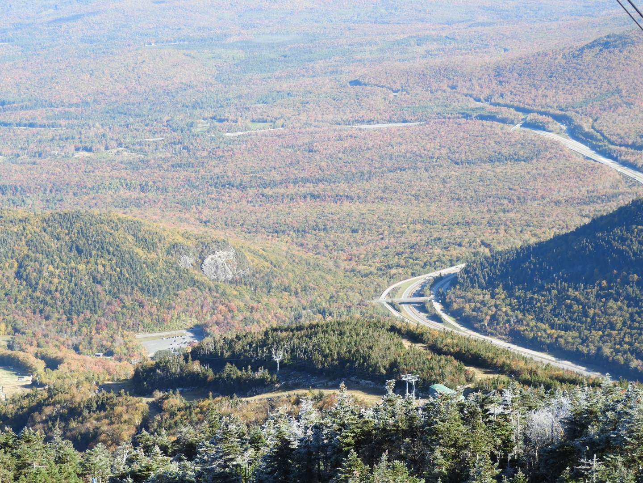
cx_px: 322
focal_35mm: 85
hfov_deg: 23.0
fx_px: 1579
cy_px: 242
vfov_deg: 17.4
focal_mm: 15.2
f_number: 4.5
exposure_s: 1/200
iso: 100
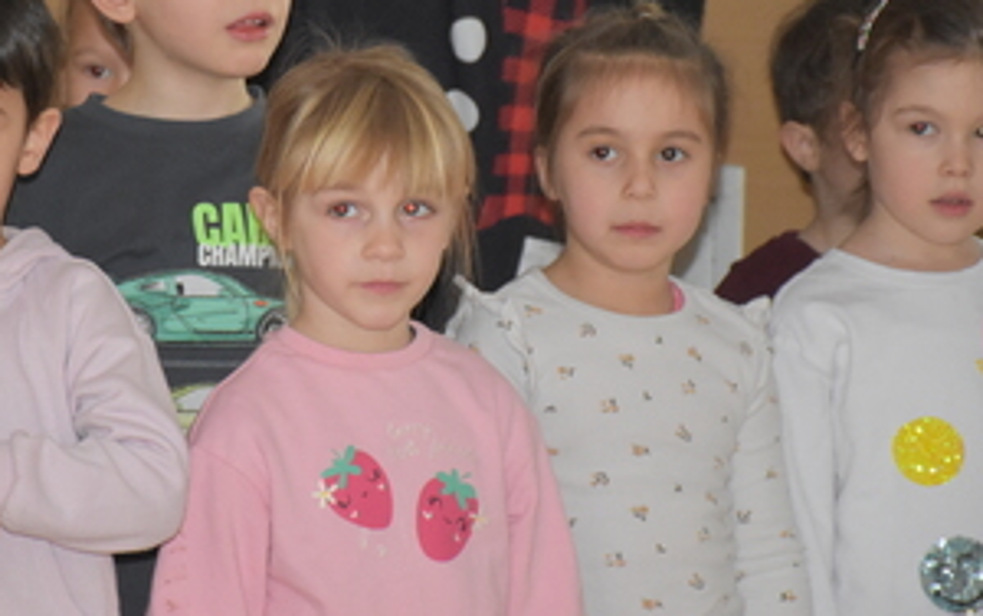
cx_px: 279
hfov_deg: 9.1
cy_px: 151
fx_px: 6139
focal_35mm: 229
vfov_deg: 5.7
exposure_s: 1/60
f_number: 5.6
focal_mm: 100
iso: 6400
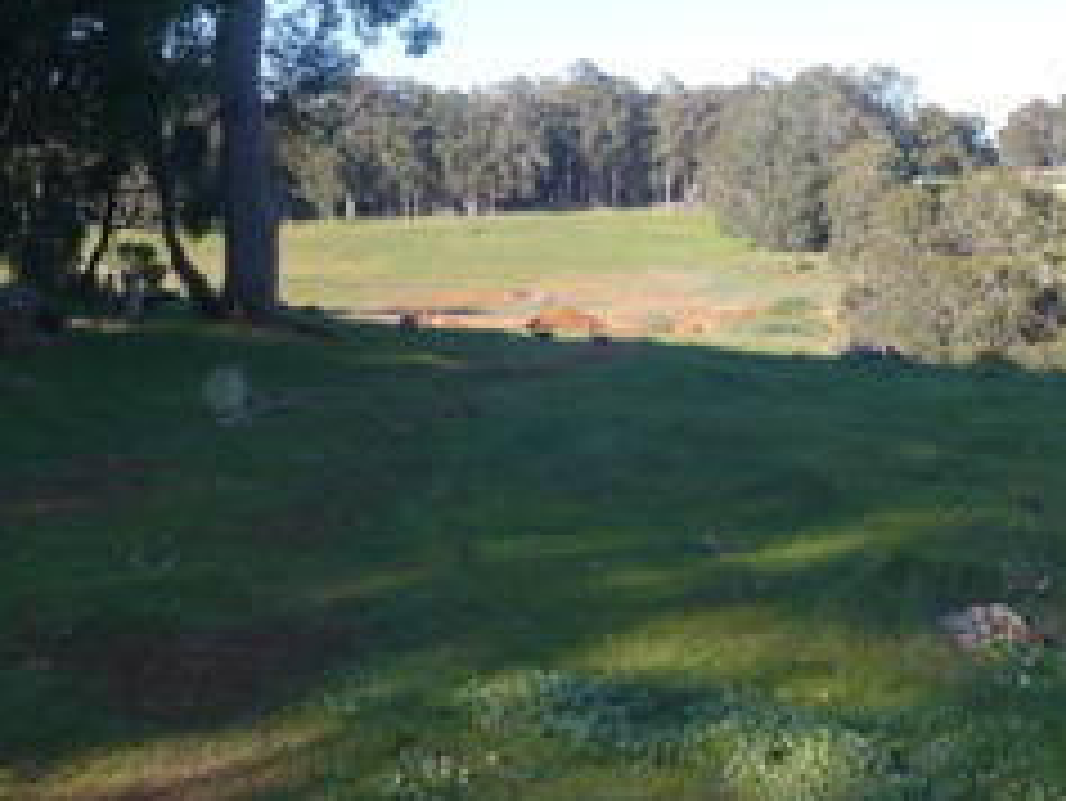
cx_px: 648
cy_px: 194
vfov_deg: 24.5
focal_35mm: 59
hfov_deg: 32.6
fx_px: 1818
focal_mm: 5.8
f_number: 2.8
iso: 100
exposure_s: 1/400
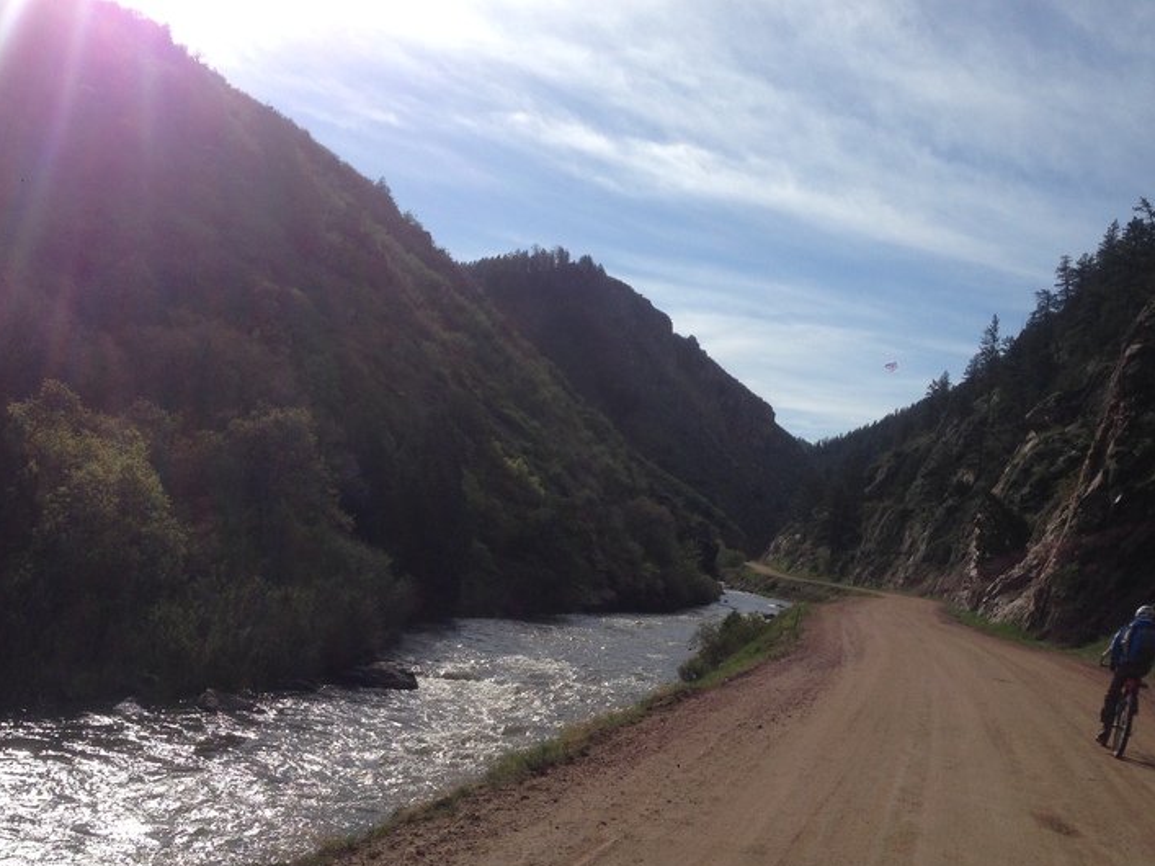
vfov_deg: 34.1
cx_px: 637
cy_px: 550
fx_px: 1401
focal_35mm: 42
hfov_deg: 44.7
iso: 50
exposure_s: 1/3390
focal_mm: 4.12
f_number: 2.4
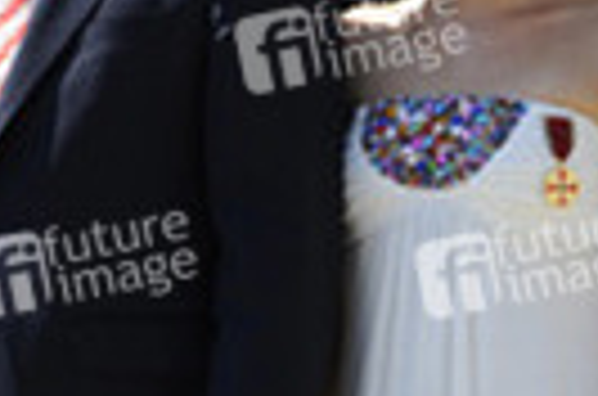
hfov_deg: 2.4
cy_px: 153
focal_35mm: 850
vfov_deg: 1.6
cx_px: -38
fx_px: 14086
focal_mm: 250
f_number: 9
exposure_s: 1/320
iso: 250
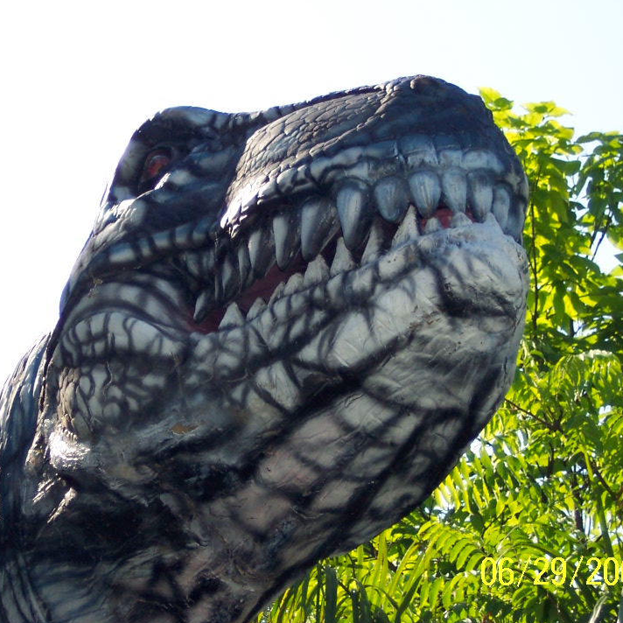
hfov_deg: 17.7
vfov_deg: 17.7
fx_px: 1995
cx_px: 281
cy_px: 311
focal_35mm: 98
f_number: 4
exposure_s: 1/700
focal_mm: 16
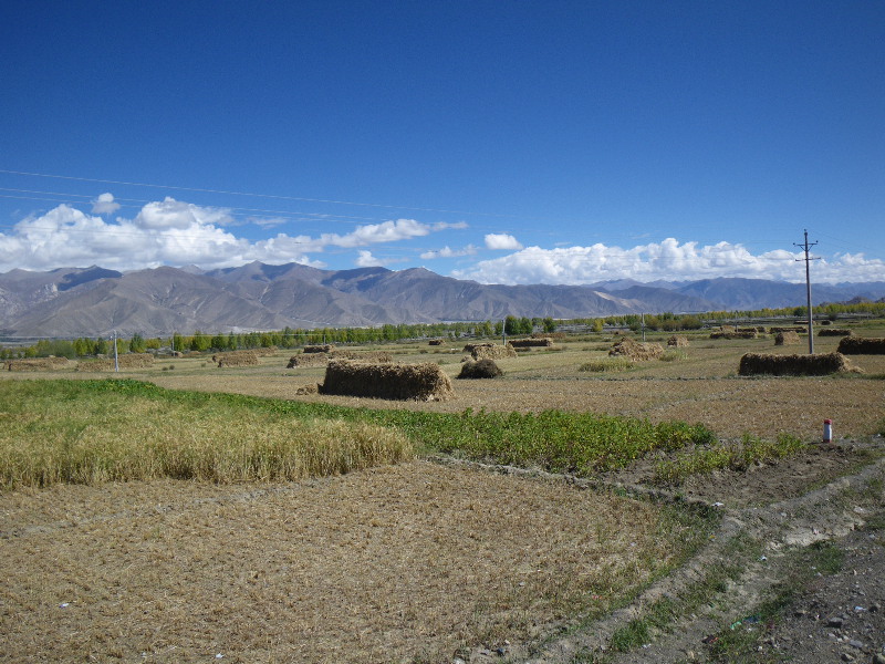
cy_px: 332
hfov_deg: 63.4
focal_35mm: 28
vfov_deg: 49.7
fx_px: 716
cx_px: 442
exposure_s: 1/500
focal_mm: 5
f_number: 4.2
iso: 50
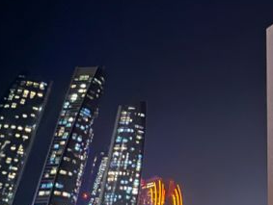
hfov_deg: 38.3
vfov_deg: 36.9
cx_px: 311
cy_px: 111
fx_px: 308
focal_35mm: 39
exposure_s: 1/8
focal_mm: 1.57
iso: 1250
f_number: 1.8
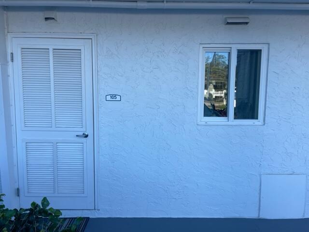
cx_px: 154
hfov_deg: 67.3
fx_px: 232
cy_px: 116
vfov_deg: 53.1
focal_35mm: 26
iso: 32
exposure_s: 1/713
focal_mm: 5.1
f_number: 1.6
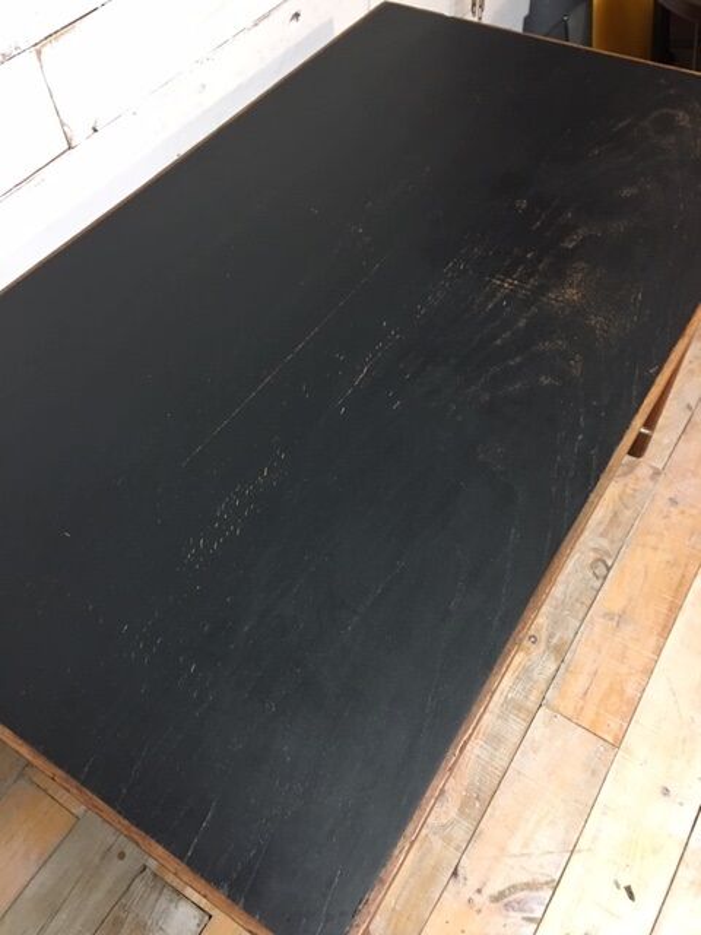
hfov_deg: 48.2
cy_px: 468
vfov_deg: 61.7
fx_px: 783
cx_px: 350
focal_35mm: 29
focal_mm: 4.15
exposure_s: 1/17
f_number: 2.2
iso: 100
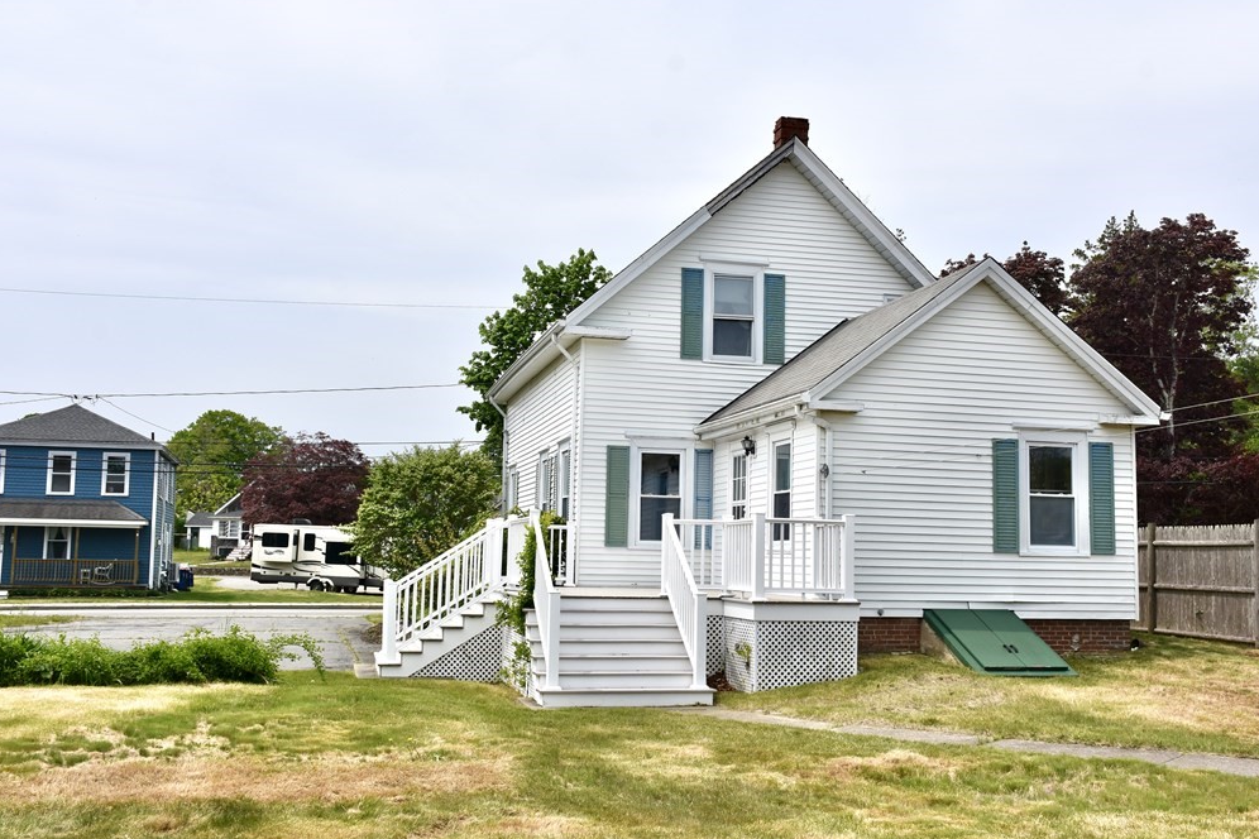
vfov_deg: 35.9
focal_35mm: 37
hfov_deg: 51.9
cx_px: 641
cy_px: 415
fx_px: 1294
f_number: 8
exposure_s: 1/500
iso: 140
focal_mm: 24
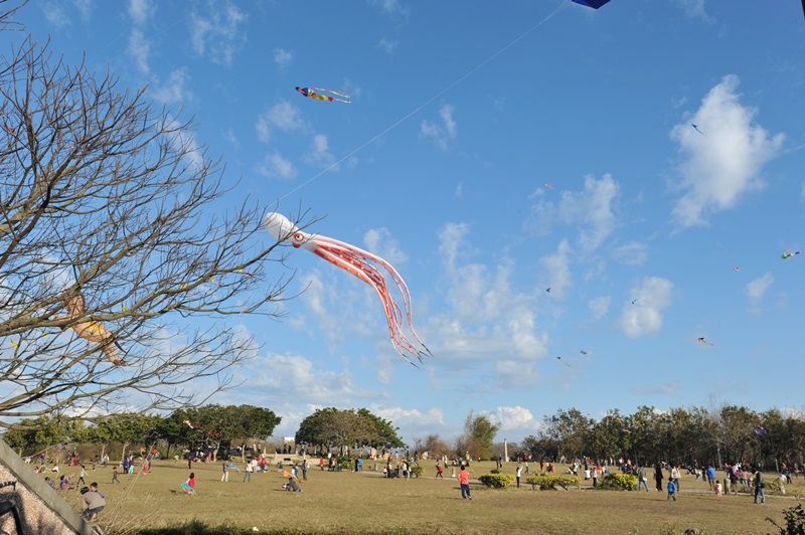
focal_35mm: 32
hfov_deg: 58.8
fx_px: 715
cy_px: 268
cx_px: 402
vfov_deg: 41.0
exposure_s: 1/125
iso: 200
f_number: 16
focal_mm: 32
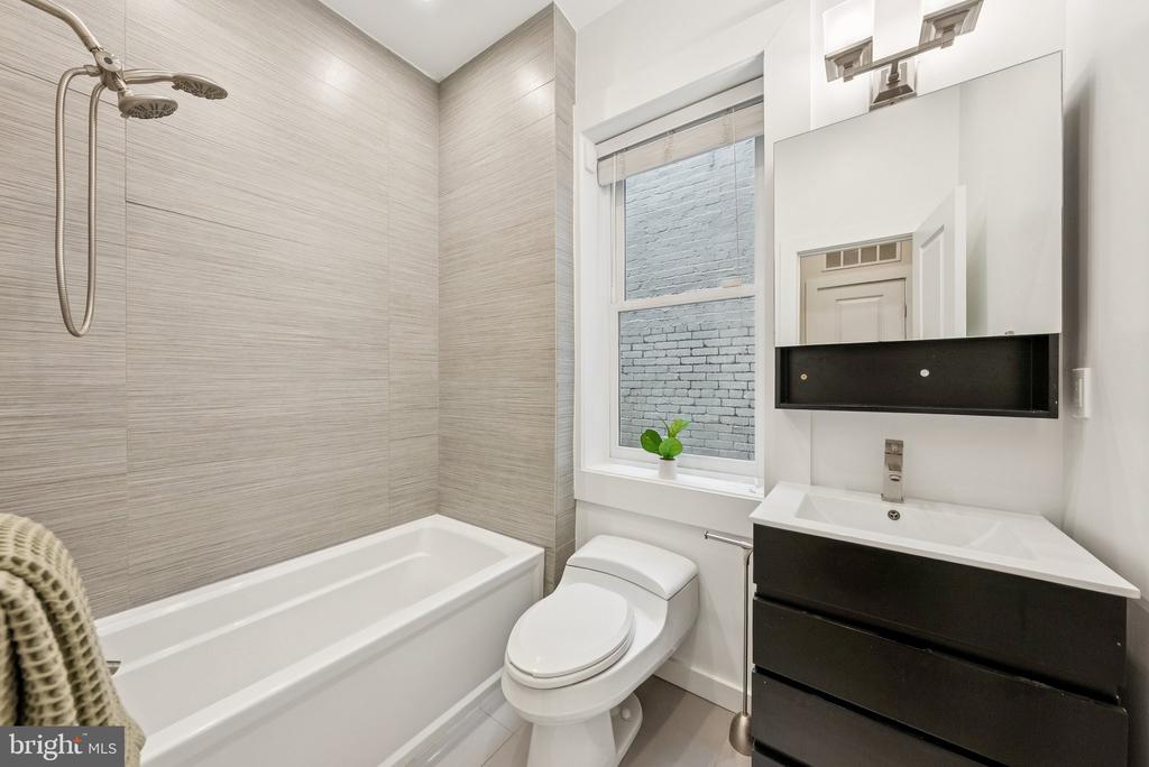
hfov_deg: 112.6
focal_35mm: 12
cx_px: 574
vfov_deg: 90.1
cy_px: 384
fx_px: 383
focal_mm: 12
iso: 640
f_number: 7.1
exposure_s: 1/40
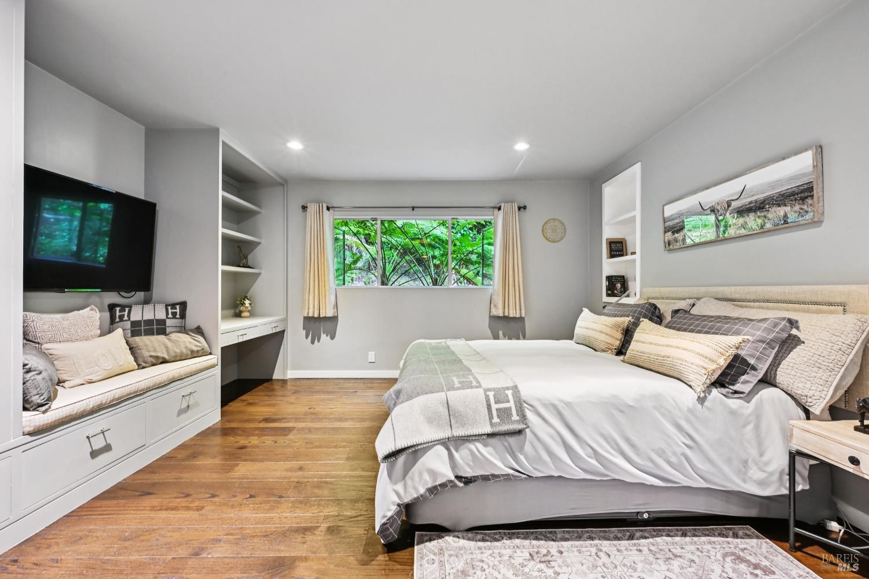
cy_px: 290
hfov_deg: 104.3
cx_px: 434
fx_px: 338
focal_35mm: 14
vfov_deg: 81.2
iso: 1600
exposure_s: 1/6
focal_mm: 14
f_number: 11
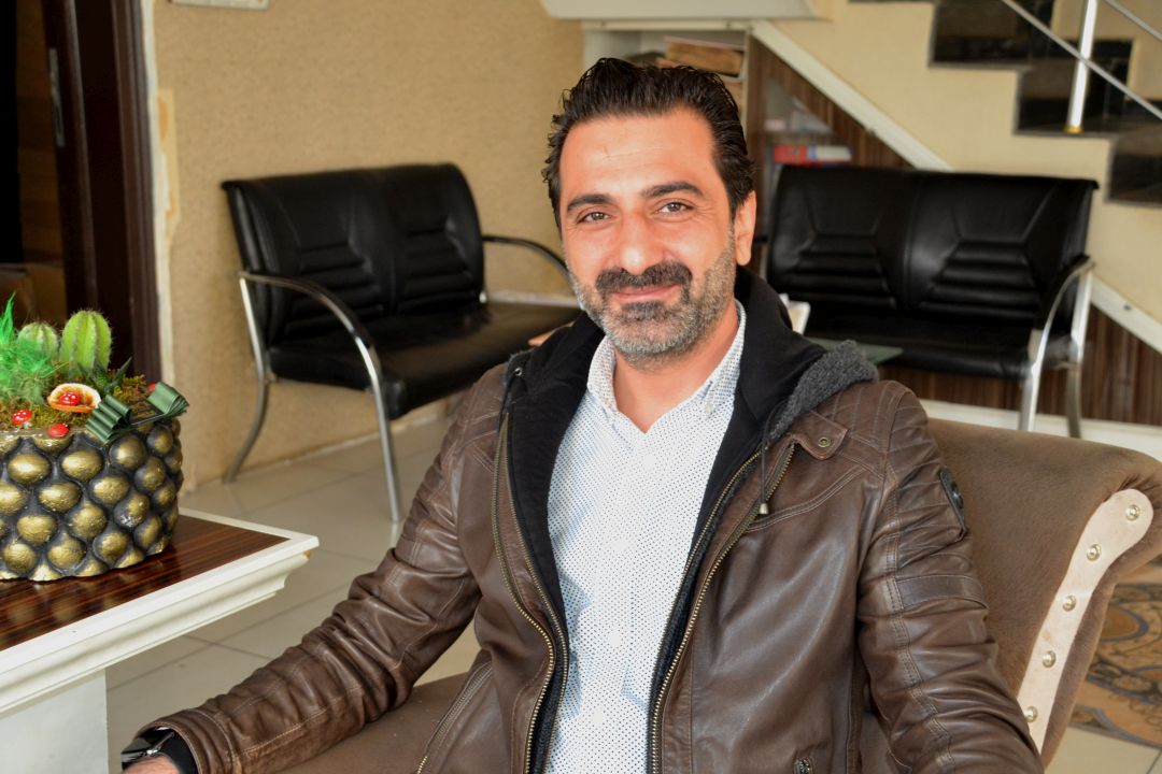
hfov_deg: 41.1
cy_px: 387
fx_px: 1549
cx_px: 581
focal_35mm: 48
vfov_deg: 28.1
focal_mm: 32
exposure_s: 1/60
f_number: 4.2
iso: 1000
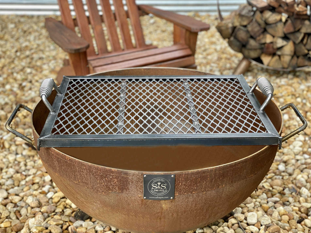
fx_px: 467
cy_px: 116
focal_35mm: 52
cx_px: 156
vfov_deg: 28.0
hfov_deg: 36.8
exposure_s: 1/122
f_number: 2
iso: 80
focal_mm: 6
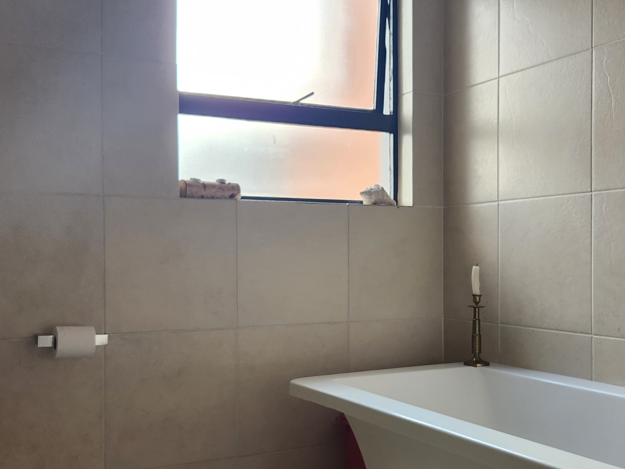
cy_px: 258
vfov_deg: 33.6
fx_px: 776
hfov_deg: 43.8
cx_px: 344
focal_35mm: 43
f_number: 1.8
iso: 160
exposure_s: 1/180
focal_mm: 5.4
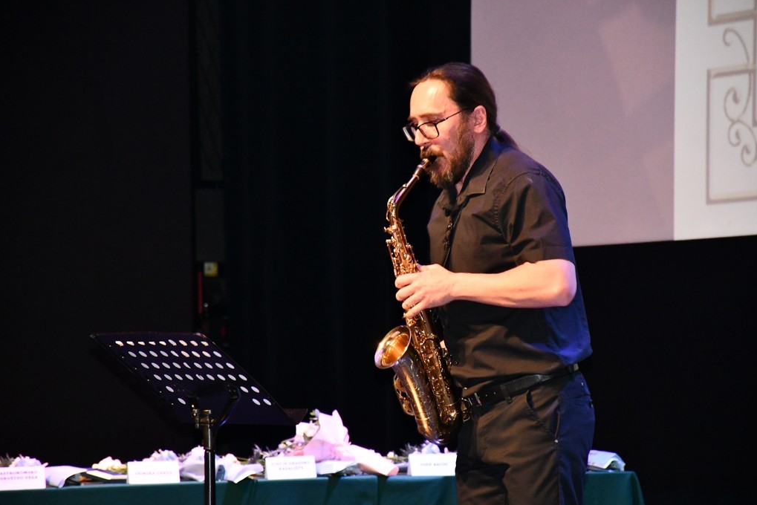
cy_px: 252
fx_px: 4438
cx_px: 379
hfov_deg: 9.7
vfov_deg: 6.5
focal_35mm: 211
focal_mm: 140
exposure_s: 1/60
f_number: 5.6
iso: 6400
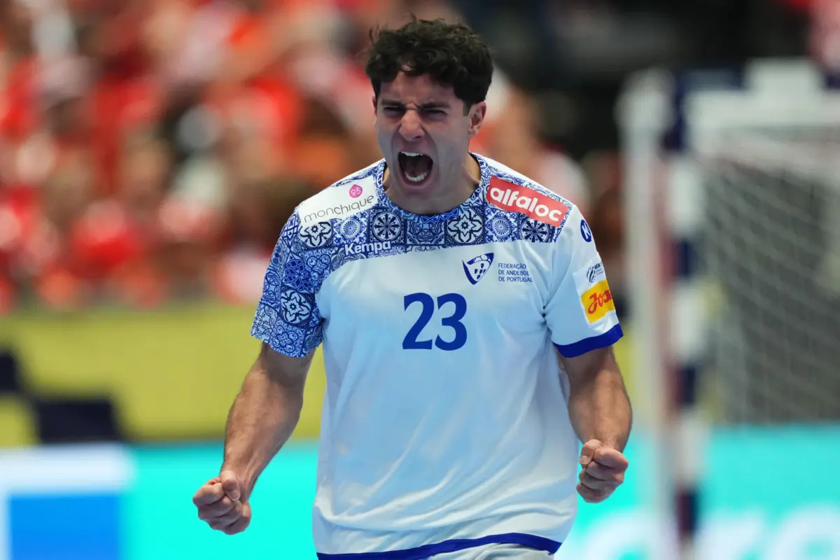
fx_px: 9333
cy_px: 280
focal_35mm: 400
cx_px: 420
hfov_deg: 5.2
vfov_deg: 3.4
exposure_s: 1/1250
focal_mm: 400
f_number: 2.8
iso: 4000
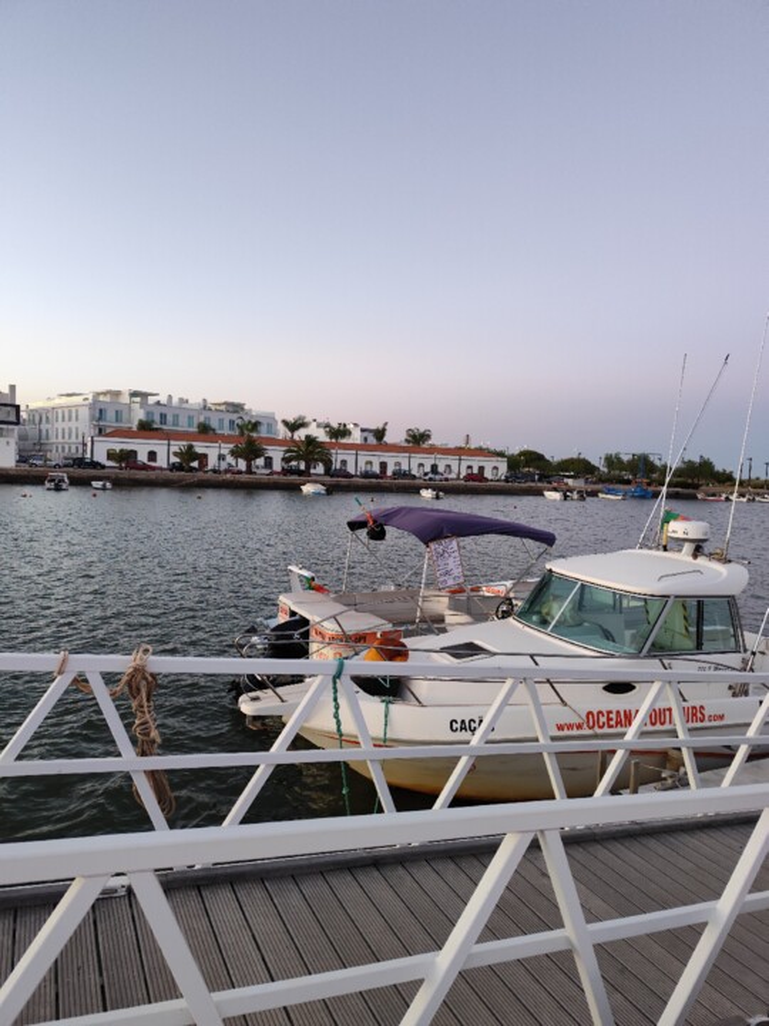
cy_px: 513
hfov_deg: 58.9
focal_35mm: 23
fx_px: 681
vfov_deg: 73.9
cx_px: 384
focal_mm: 6.14
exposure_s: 1/100
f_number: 1.65
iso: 1000
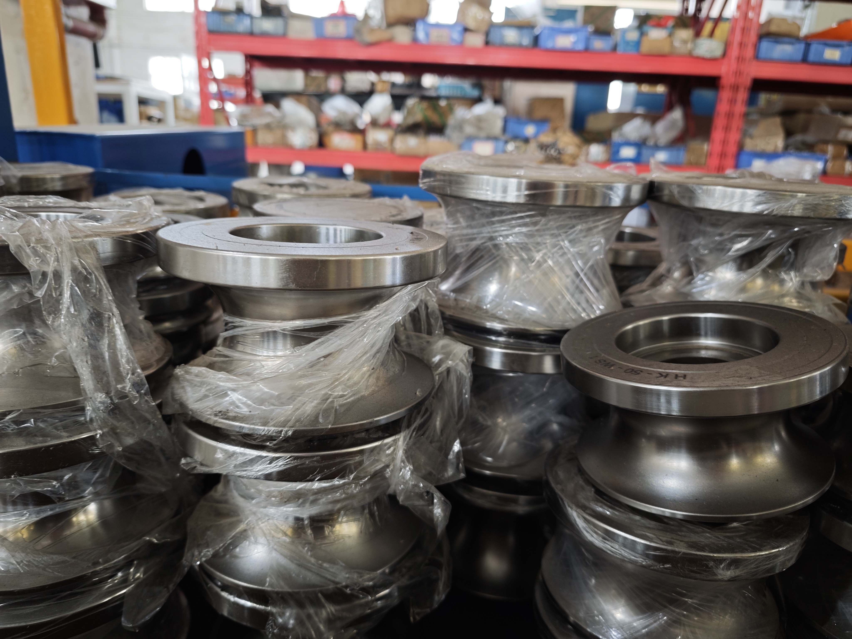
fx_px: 566
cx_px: 426
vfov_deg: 58.9
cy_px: 320
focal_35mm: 23
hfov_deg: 73.9
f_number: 1.62
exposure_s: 1/33.3
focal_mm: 6.55
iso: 250
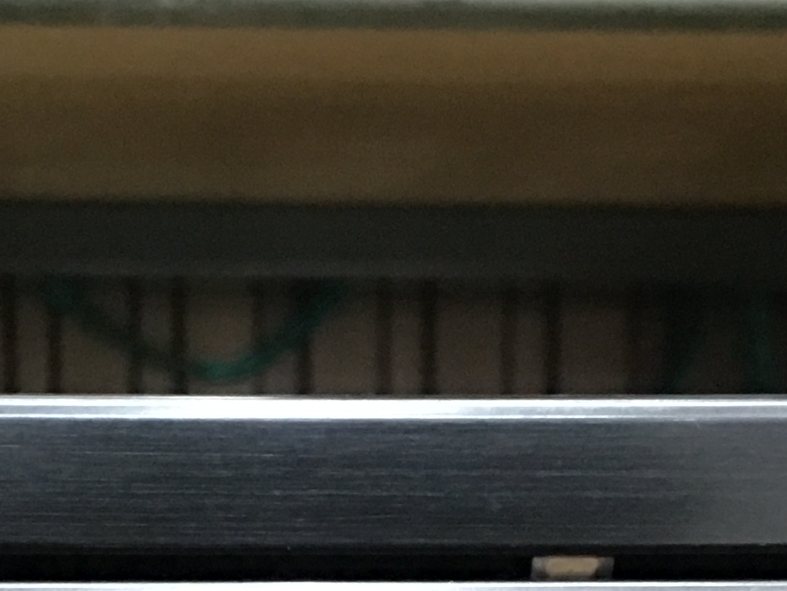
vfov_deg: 11.5
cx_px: 197
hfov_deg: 16.3
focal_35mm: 120
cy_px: 1035
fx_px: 2729
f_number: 2.2
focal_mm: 4.15
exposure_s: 1/8
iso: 160
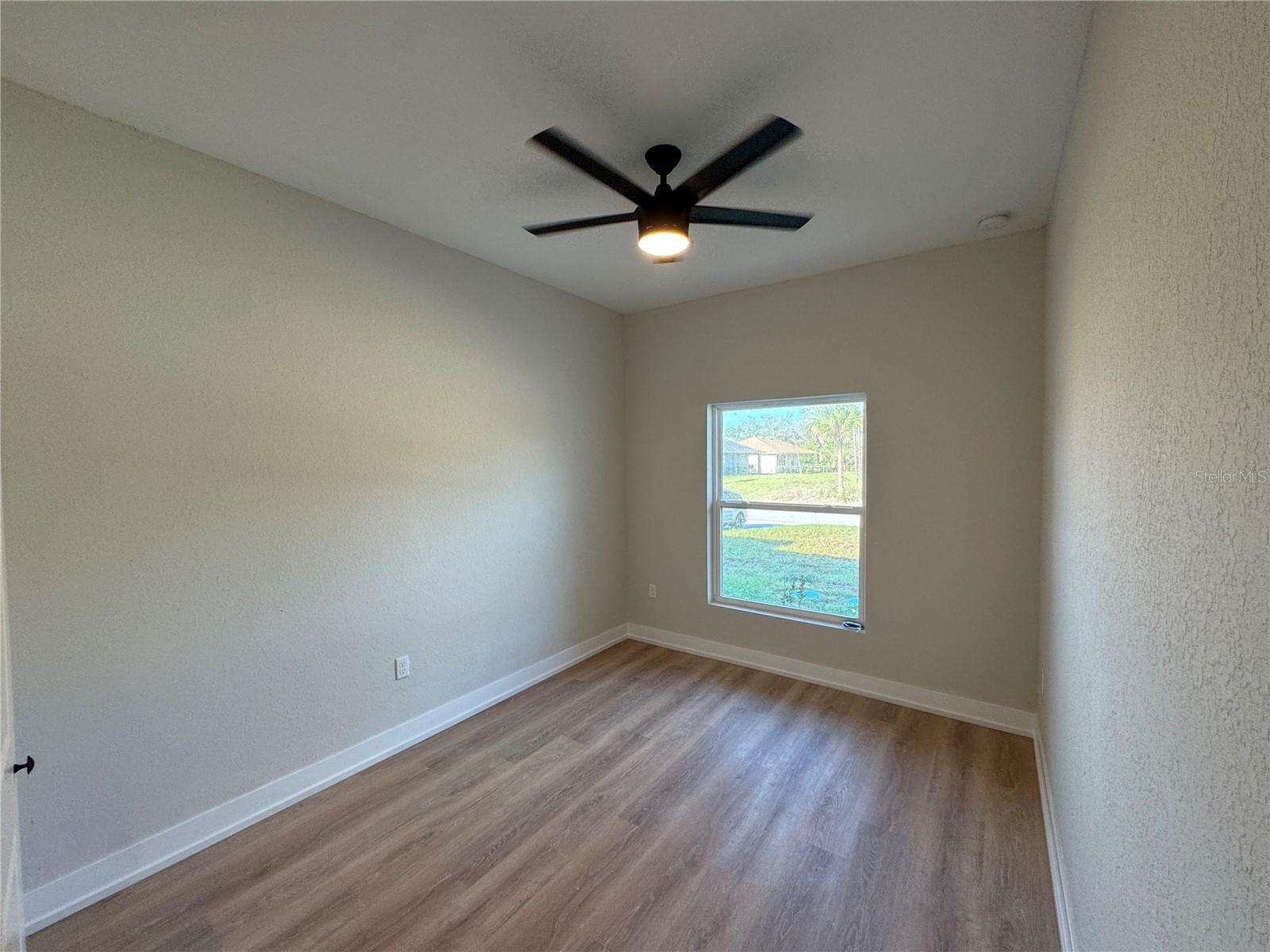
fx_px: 514
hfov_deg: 102.1
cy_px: 476
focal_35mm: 14
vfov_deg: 85.7
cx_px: 635
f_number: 2.2
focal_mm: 2.22
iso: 125
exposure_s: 1/120
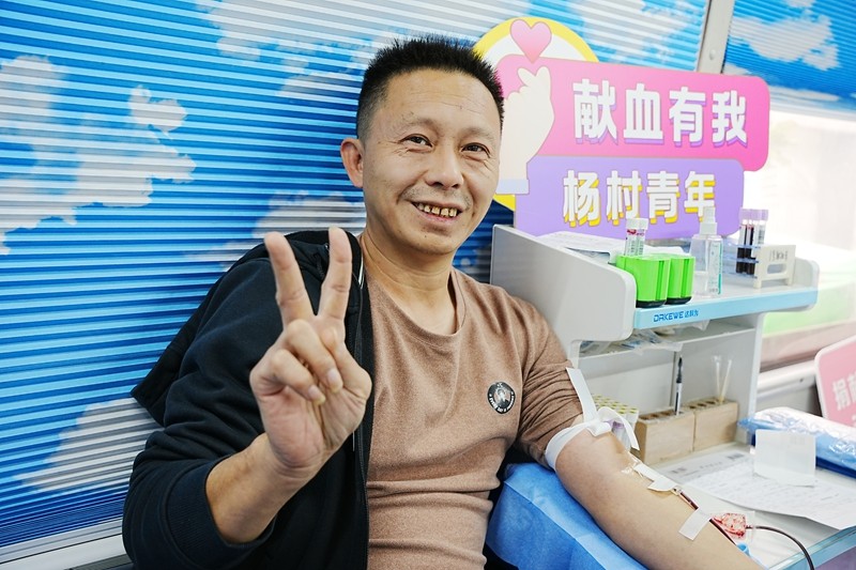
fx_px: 794
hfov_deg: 56.7
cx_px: 428
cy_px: 285
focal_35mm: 33
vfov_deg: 39.5
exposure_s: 1/80
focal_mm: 33.4
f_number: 4.5
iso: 800
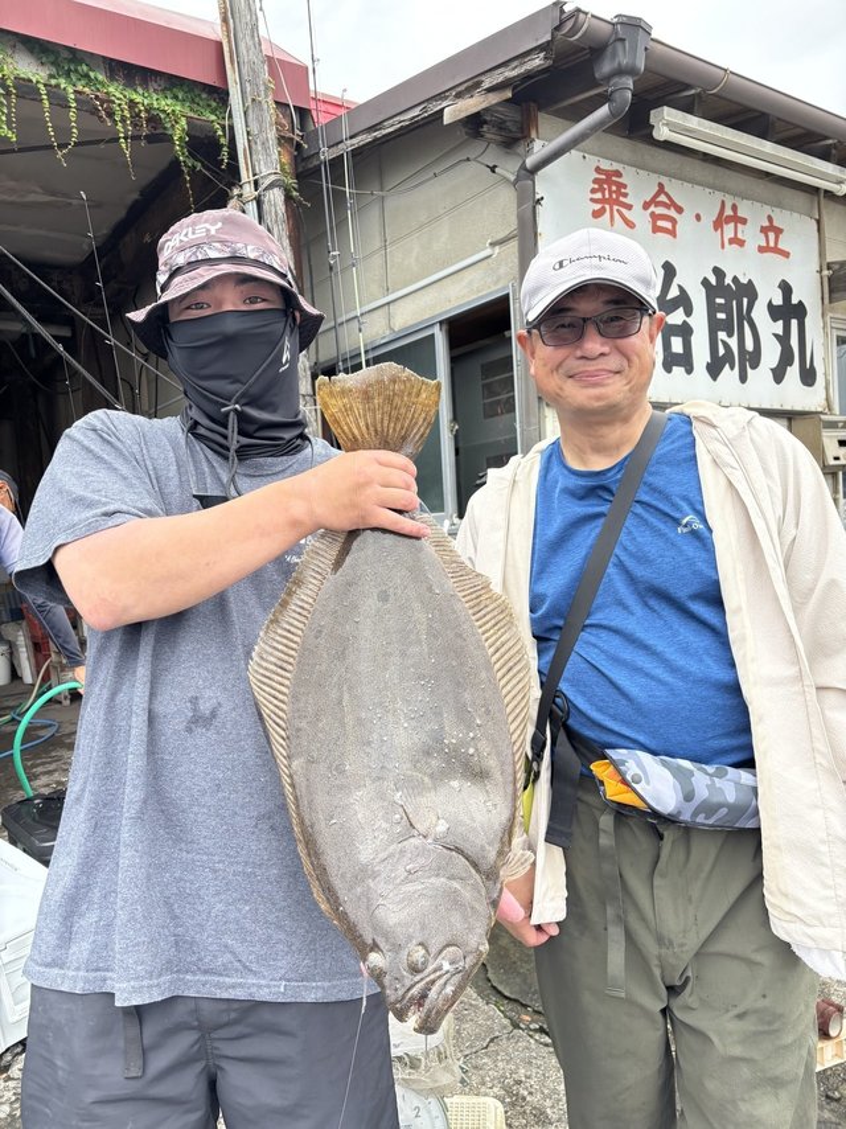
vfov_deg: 67.3
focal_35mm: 26
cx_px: 423
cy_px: 564
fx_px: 848
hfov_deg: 53.0
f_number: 1.6
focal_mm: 5.96
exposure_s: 1/587
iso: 50
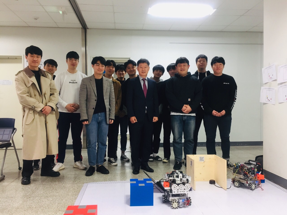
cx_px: 144
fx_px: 240
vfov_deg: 48.2
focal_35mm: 29
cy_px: 108
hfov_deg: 61.7
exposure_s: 1/30
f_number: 2.2
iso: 64
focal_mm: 4.15
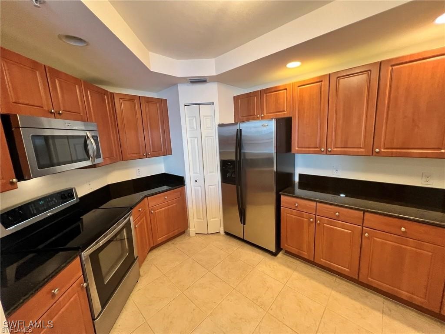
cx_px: 222
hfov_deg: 106.2
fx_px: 167
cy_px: 167
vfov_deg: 89.9
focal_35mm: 13
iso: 320
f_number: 1.8
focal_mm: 1.57
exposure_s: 1/60
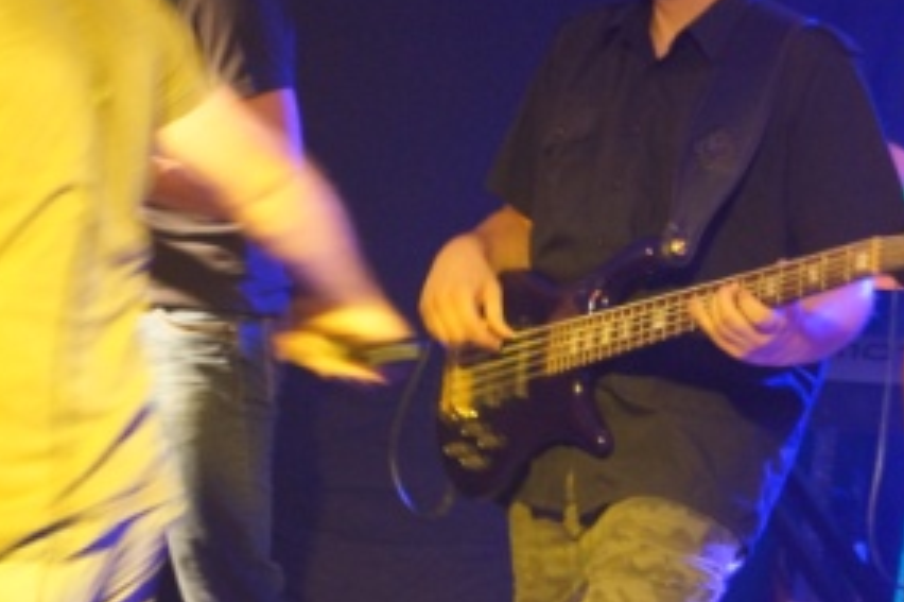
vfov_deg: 7.2
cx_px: 589
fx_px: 4743
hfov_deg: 10.9
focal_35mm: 189
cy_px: 134
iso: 3200
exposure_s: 1/20
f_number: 5.6
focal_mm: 80
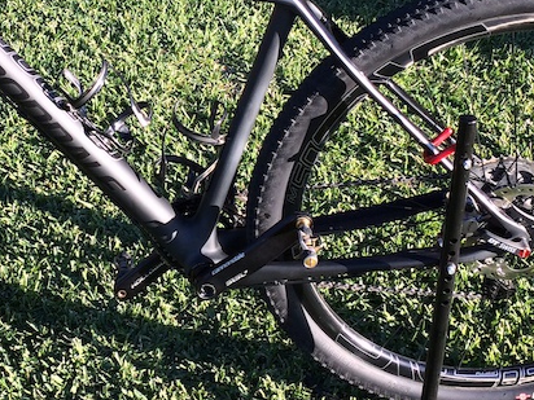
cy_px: 136
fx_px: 1111
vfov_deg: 20.4
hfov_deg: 26.7
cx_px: 136
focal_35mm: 72
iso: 32
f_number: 2.2
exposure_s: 1/461
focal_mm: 4.15
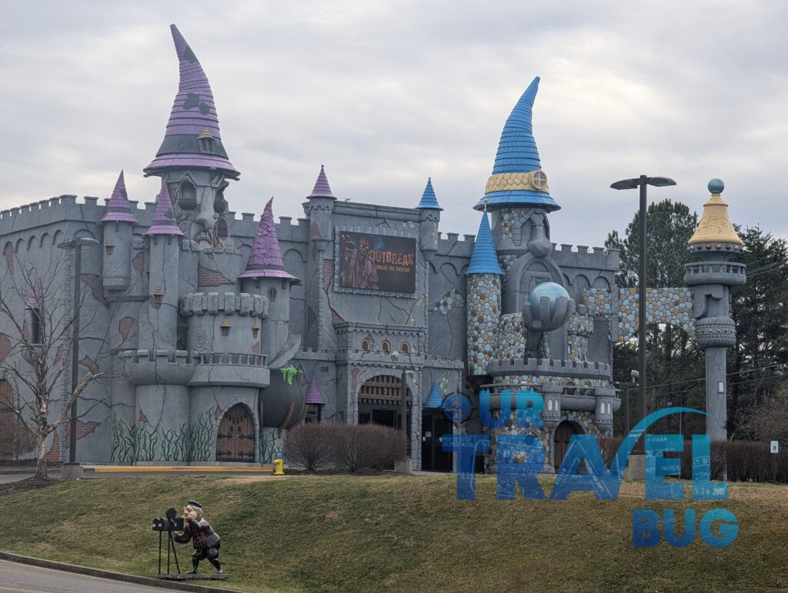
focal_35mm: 110
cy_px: 296
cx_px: 394
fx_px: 2508
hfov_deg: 17.9
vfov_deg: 13.5
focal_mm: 17.91
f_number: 2.8
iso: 50
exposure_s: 1/547
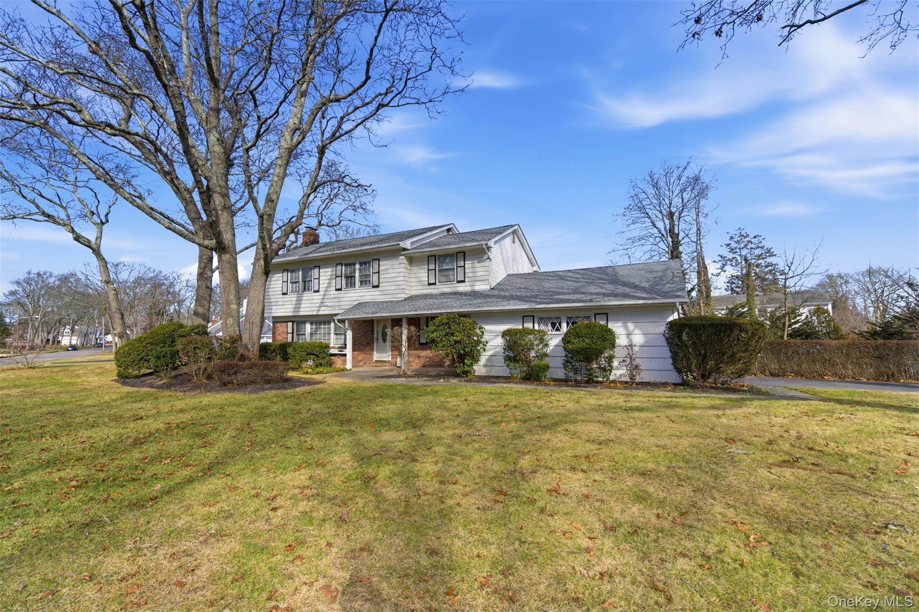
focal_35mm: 16
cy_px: 306
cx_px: 460
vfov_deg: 73.7
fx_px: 408
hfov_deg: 96.7
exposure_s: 1/2000
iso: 250
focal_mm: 16
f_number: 9
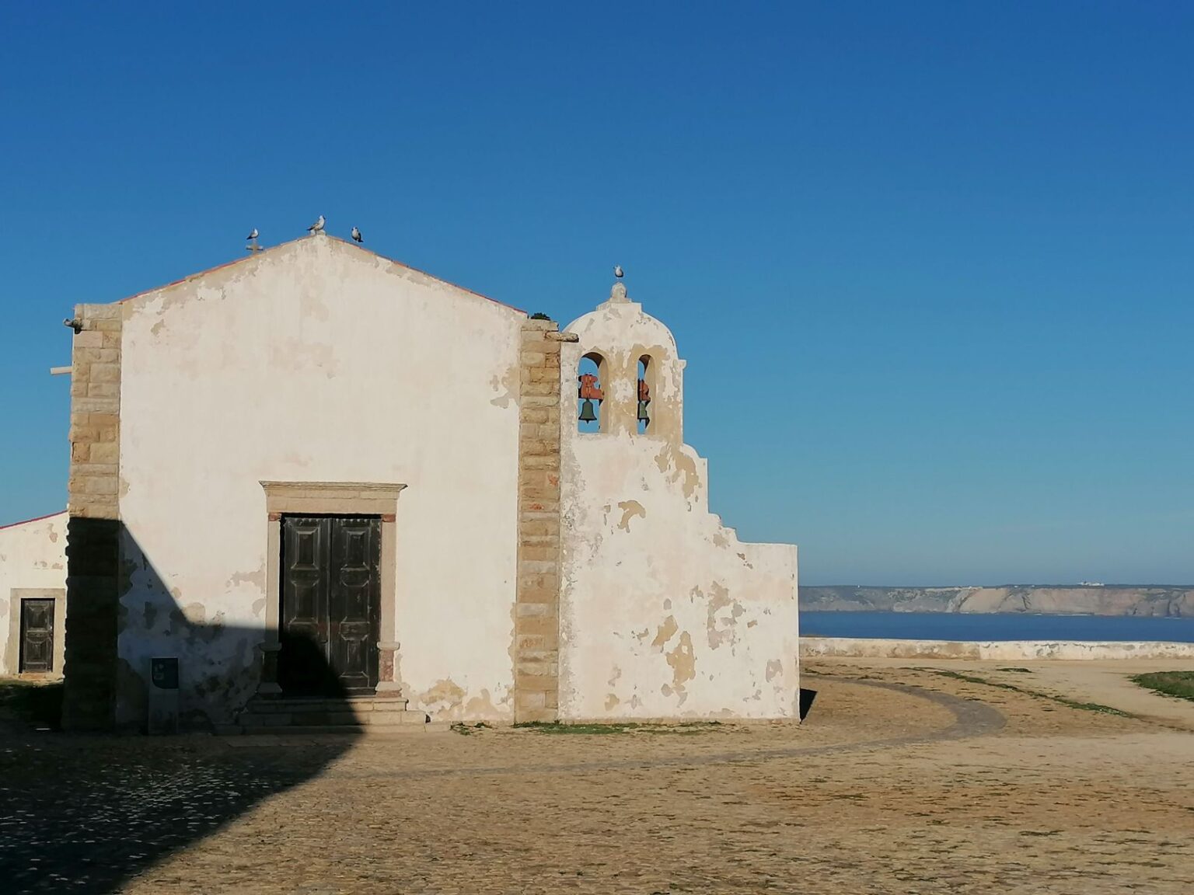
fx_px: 1863
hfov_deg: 35.5
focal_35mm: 54
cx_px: 597
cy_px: 448
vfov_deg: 27.0
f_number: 1.8
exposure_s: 1/5155
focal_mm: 4.75
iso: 50
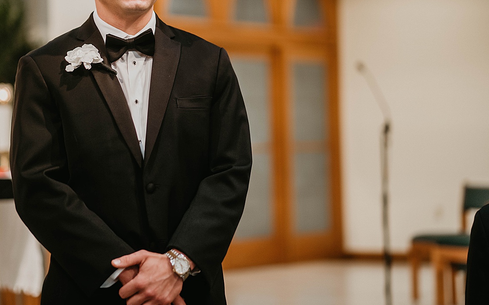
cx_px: 193
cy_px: 102
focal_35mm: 124
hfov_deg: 16.8
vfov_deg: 10.6
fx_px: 1653
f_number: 1.8
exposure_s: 1/125
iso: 800
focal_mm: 85
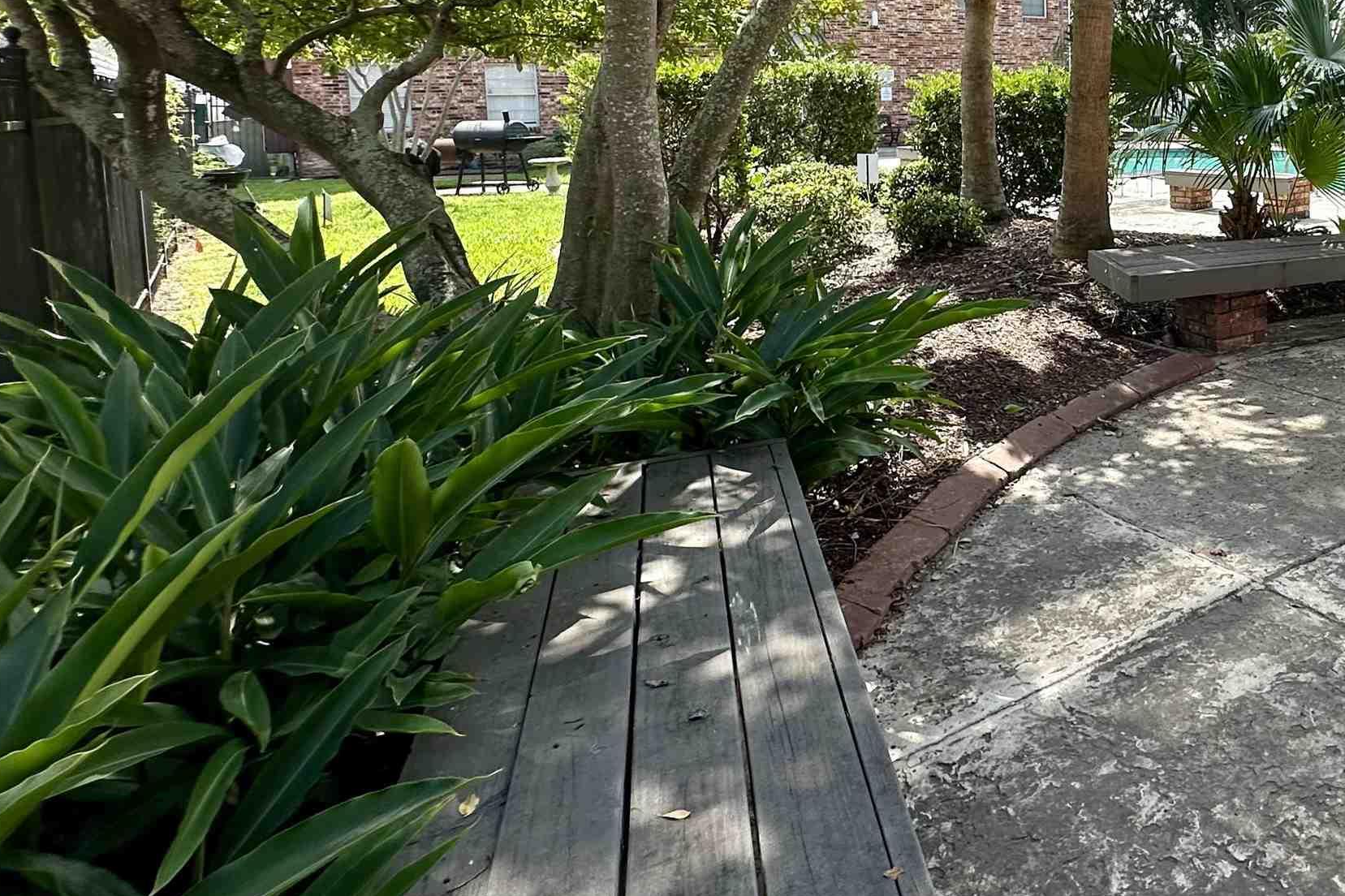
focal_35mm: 27
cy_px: 166
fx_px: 1008
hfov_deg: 59.1
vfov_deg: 45.2
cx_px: 1170
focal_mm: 2.22
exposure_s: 1/774
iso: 40
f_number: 2.2
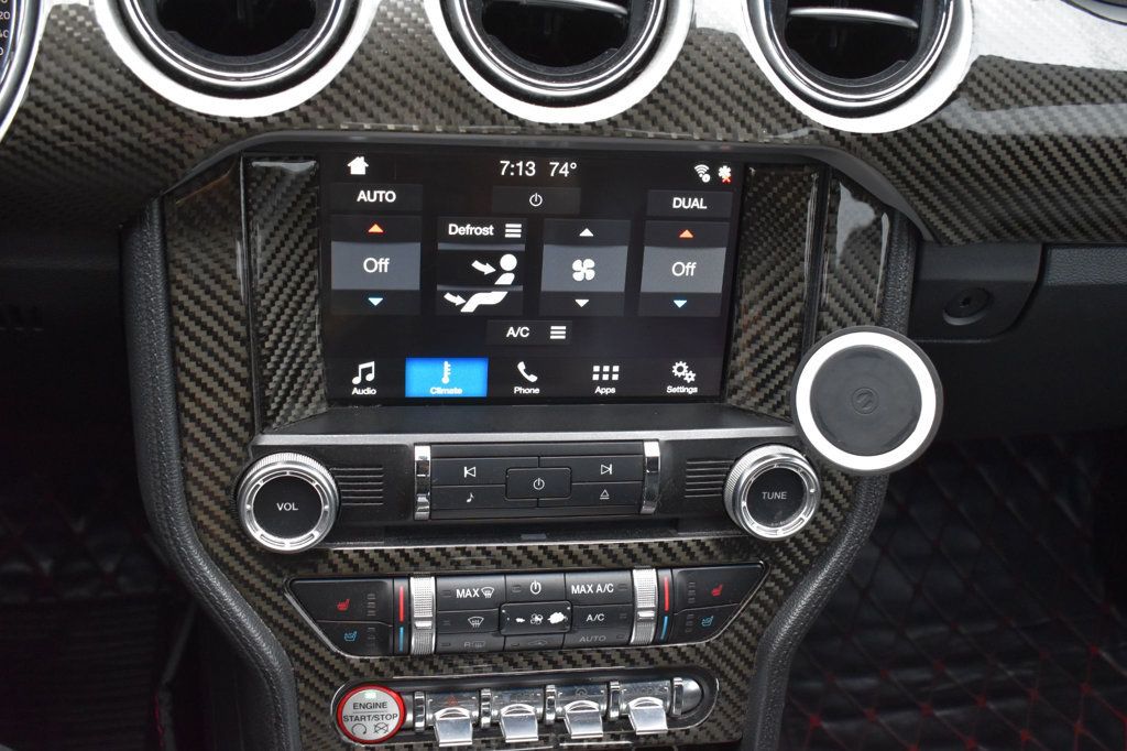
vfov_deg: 34.2
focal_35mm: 39
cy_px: 376
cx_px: 564
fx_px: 1220
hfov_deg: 49.6
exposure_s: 1/15
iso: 1600
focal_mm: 26
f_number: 6.3
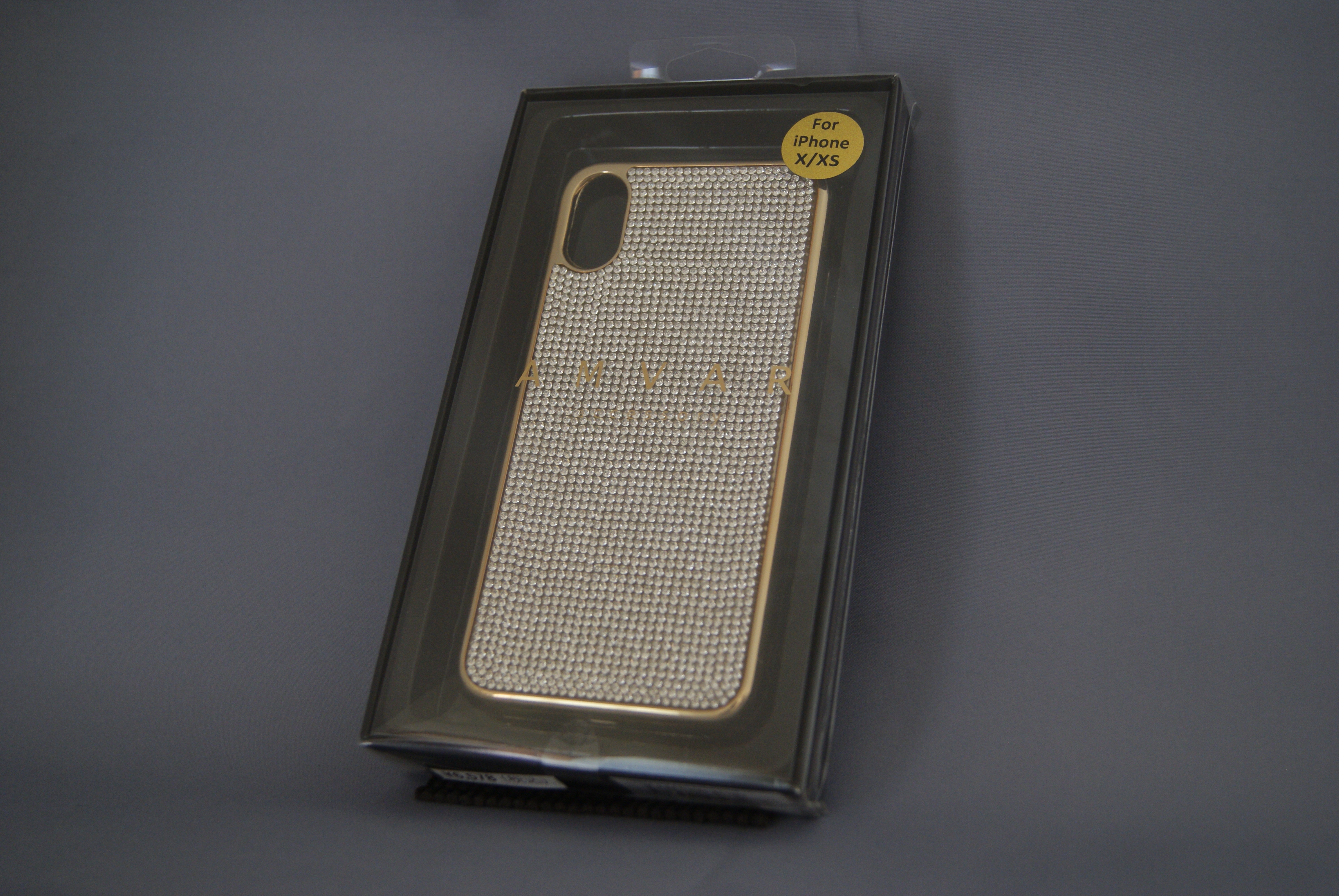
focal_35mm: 42
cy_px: 448
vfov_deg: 32.0
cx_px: 670
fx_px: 1564
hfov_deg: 46.3
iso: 400
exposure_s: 1/4
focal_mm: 28
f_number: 4.5
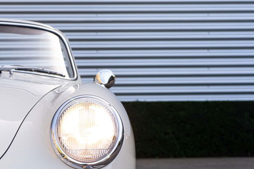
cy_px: 115
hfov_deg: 25.9
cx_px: 88
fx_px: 550
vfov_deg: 17.5
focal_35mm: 78
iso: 50
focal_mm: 51
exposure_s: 1/60
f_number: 4.5
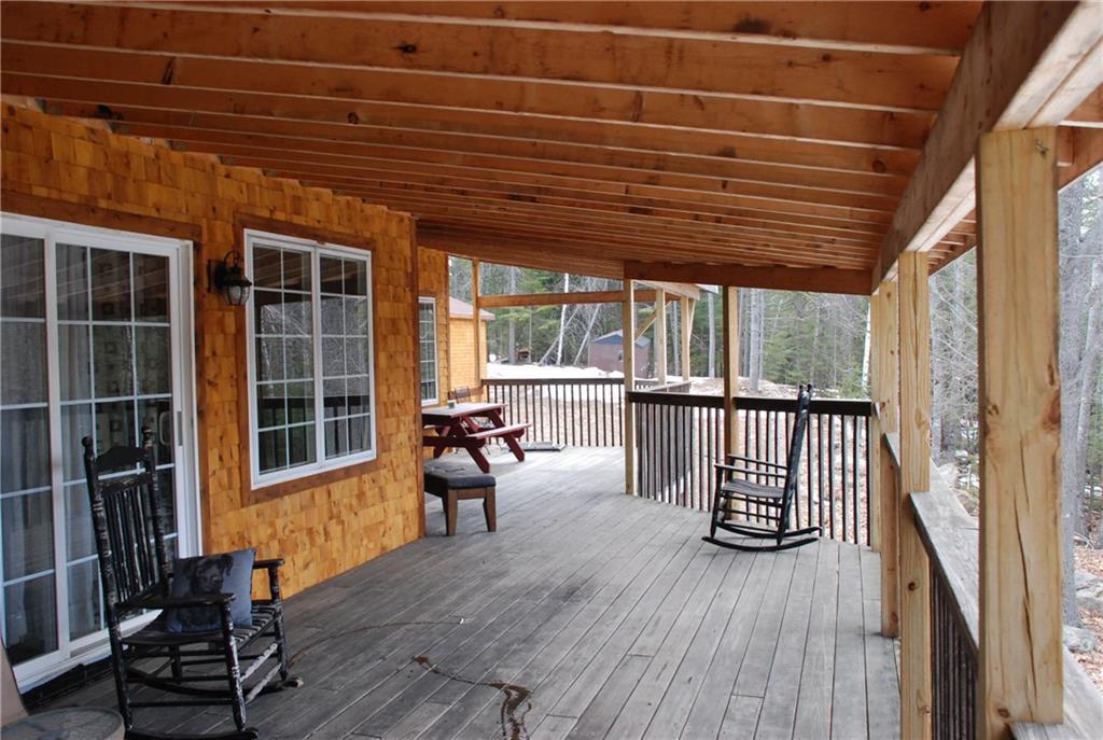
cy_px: 370
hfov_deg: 61.8
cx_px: 552
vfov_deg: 43.8
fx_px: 921
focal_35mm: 30
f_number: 6.3
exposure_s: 1/160
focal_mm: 20
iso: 800
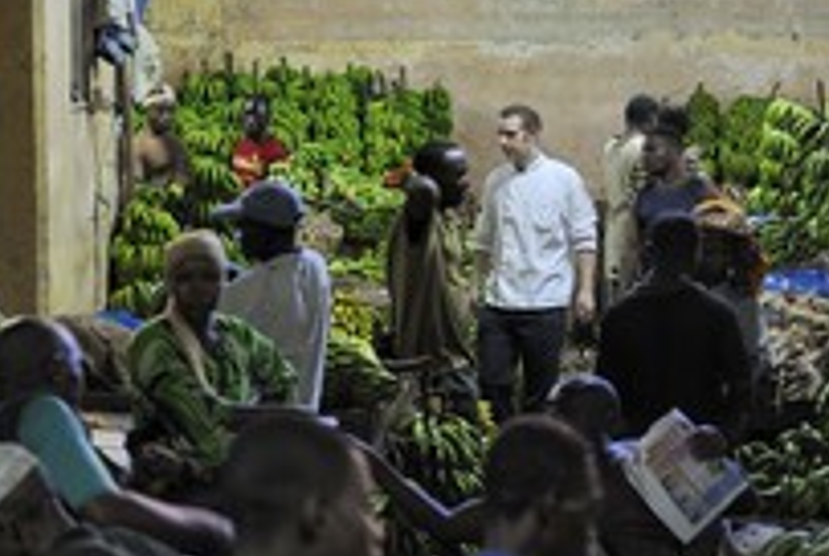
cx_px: 551
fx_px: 2952
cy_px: 253
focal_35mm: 128
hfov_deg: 16.0
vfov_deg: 10.7
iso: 1600
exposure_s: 1/30
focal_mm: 62
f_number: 2.8
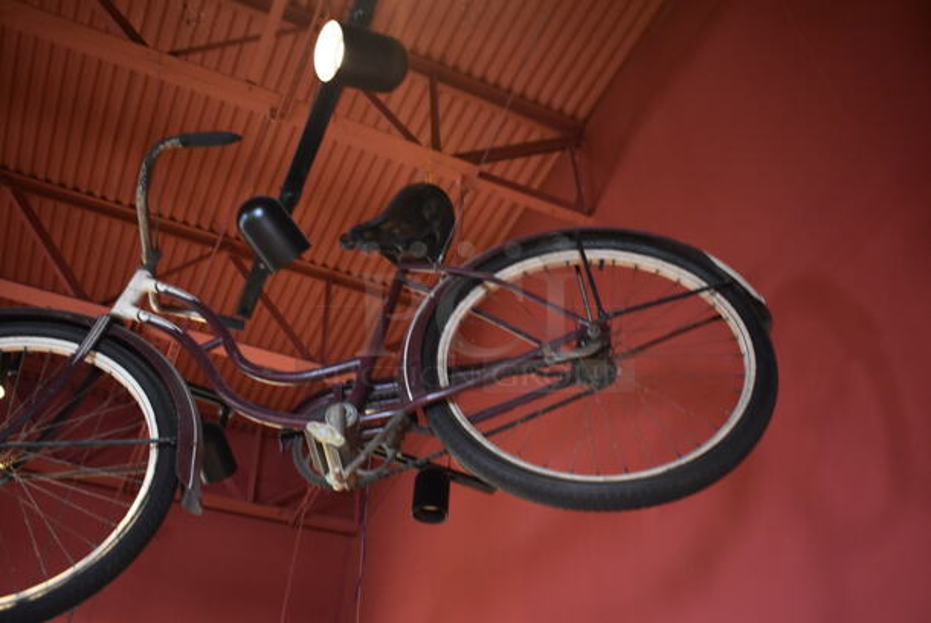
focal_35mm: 33
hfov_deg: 57.2
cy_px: 312
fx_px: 854
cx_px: 466
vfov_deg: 40.1
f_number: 3.8
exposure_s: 1/30
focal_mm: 22
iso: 2800
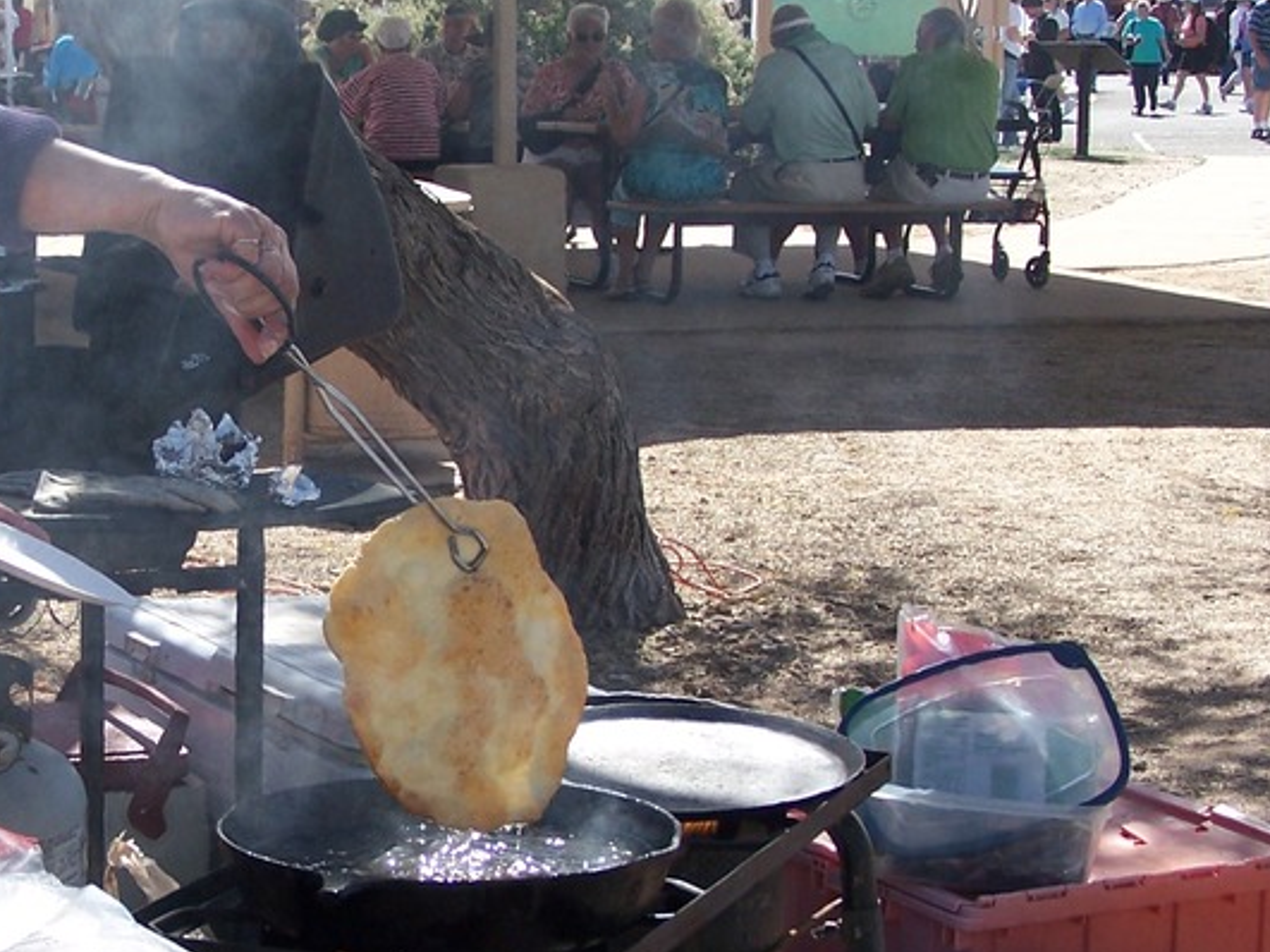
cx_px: 265
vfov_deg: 15.4
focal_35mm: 96
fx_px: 3521
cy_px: 562
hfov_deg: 20.2
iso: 80
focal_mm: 8.5
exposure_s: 1/640
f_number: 3
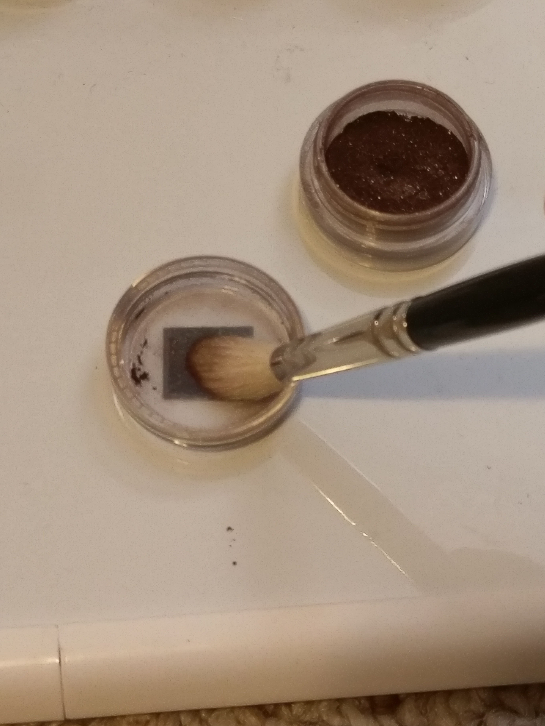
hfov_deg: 53.1
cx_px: 272
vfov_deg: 67.3
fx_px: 546
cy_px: 363
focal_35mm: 26
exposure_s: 1/24
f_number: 1.8
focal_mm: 4.58
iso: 200
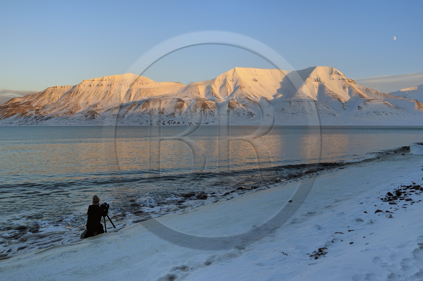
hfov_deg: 63.7
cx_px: 212
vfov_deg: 44.9
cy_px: 140
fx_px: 340
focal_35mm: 29
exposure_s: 1/160
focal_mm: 29
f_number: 10
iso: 200
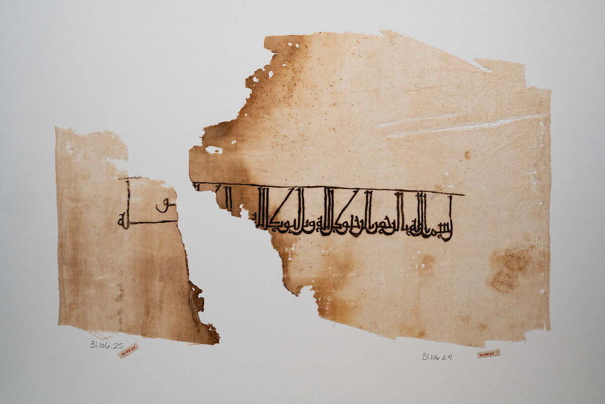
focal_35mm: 30
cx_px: 302
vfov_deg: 43.6
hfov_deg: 61.9
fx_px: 504
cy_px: 202
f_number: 13
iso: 250
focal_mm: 30
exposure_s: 1/40
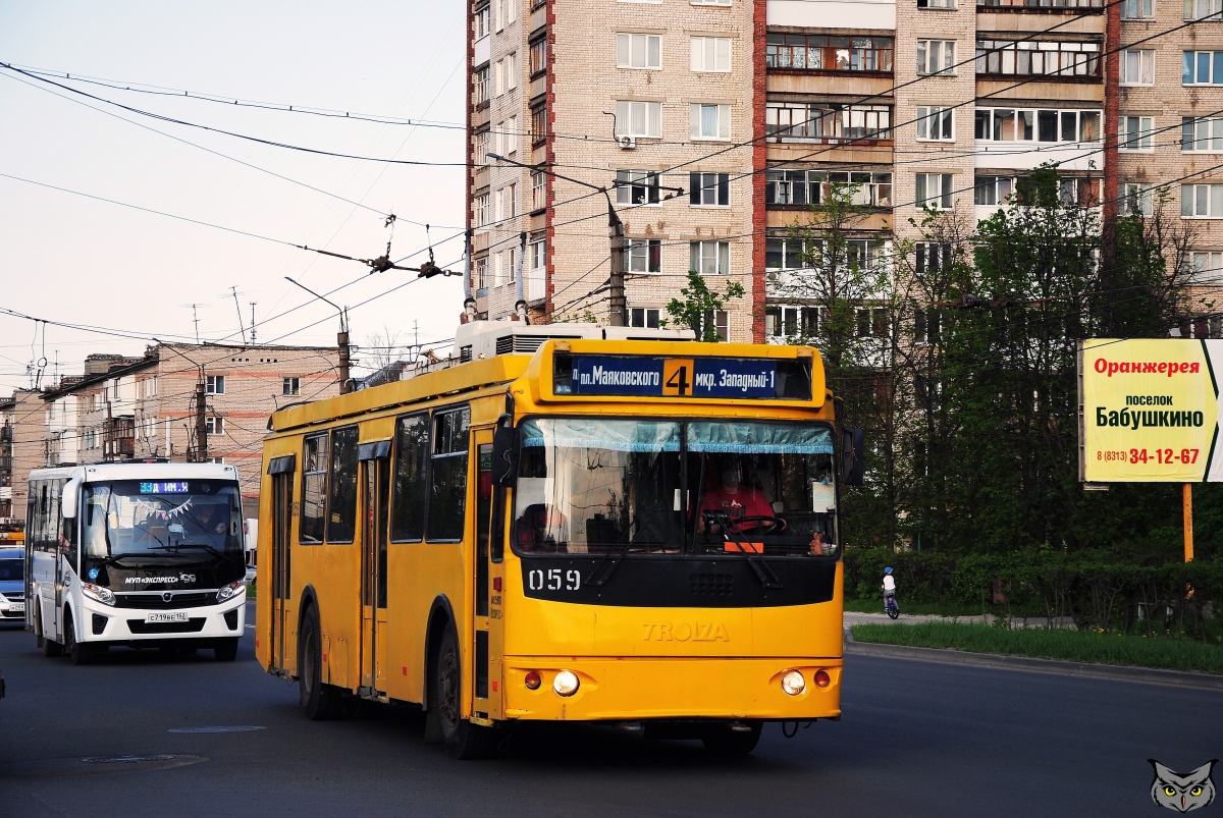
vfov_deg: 13.9
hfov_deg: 20.6
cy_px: 409
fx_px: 3367
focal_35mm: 99
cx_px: 612
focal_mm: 66
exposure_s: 1/320
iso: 100
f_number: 5.6
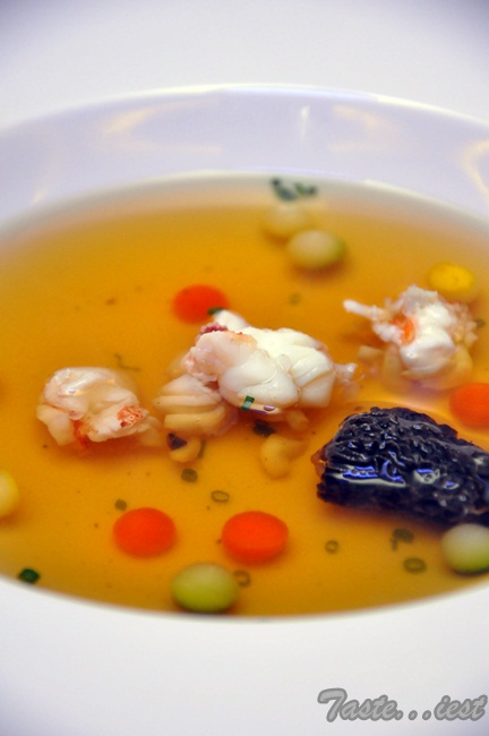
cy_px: 368
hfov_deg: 8.7
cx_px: 244
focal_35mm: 158
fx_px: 3216
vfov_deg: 13.1
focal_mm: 105
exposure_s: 1/125
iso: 2000
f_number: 5.6
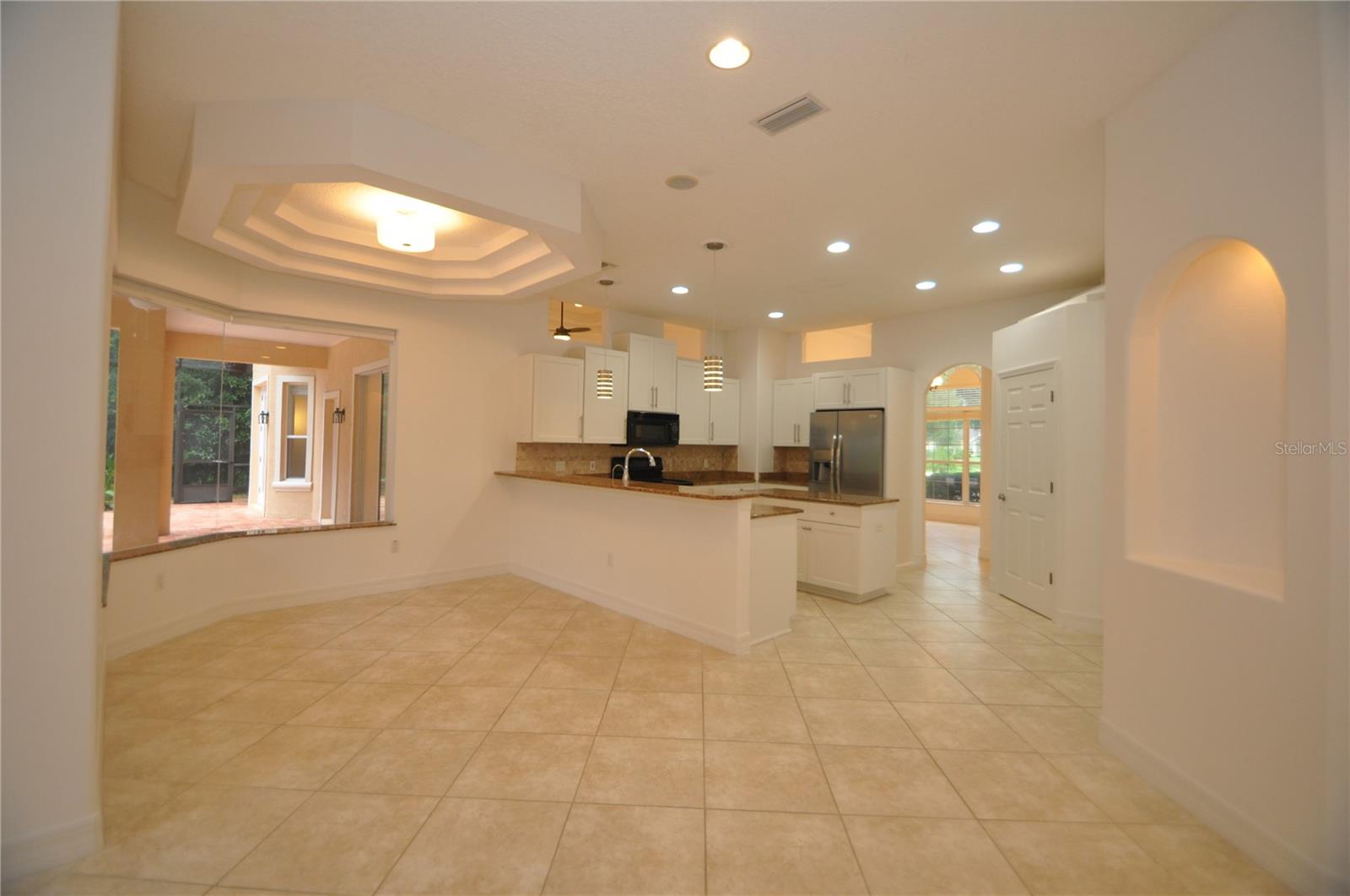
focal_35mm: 15
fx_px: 562
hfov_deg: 100.5
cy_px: 448
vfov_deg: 77.2
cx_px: 675
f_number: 4
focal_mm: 10
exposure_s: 1/60
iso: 400
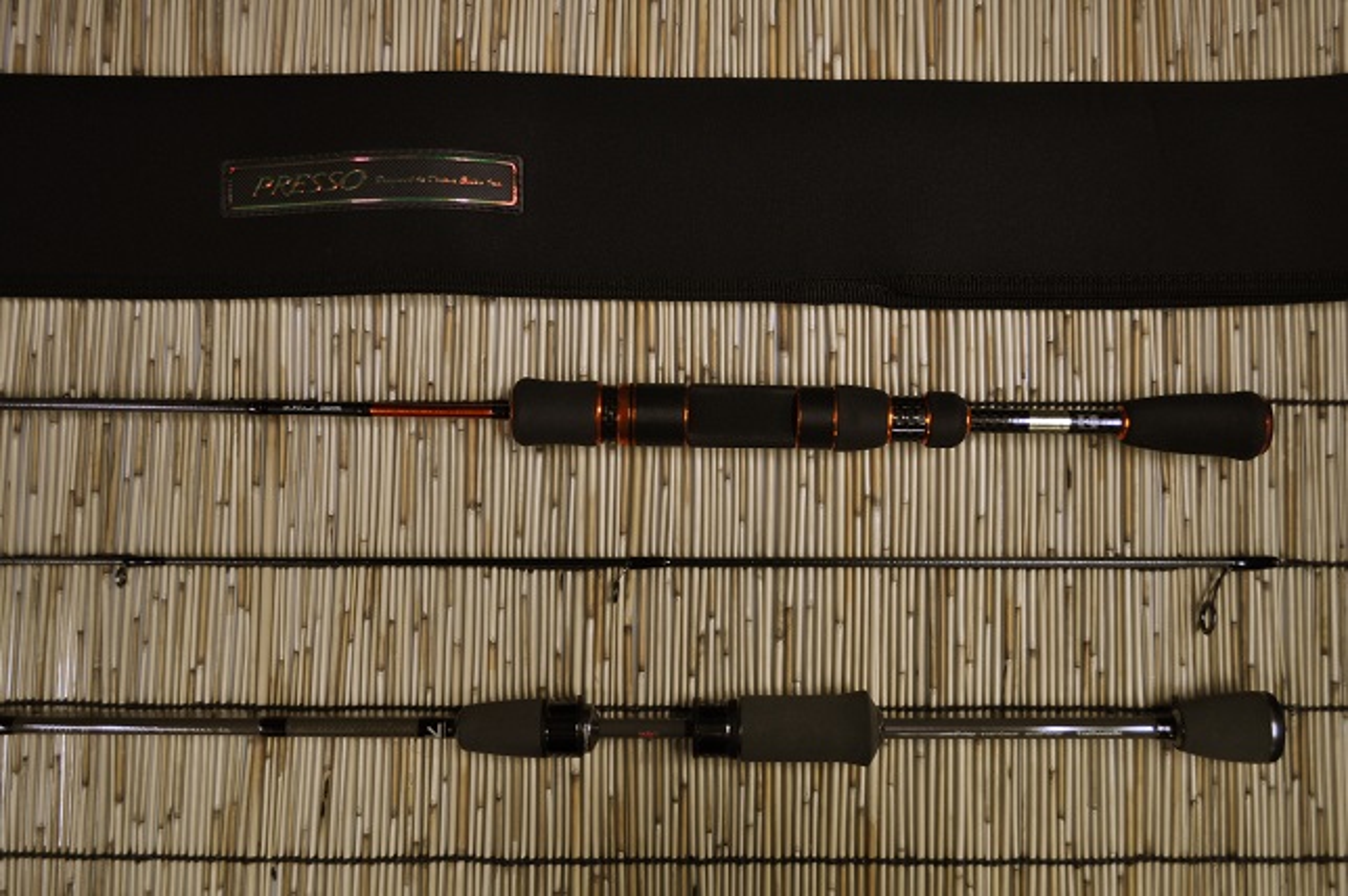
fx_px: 1347
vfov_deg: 36.8
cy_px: 448
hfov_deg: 53.2
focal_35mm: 36
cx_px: 674
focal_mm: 24
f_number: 4.2
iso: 400
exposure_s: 1/80
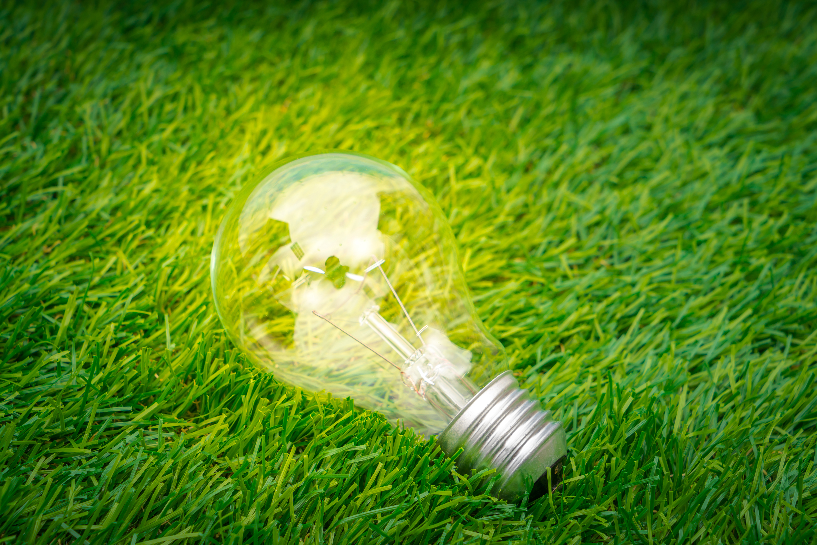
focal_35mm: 68
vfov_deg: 20.0
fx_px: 1543
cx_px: 408
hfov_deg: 29.7
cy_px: 272
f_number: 11
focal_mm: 68
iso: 100
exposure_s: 1/200
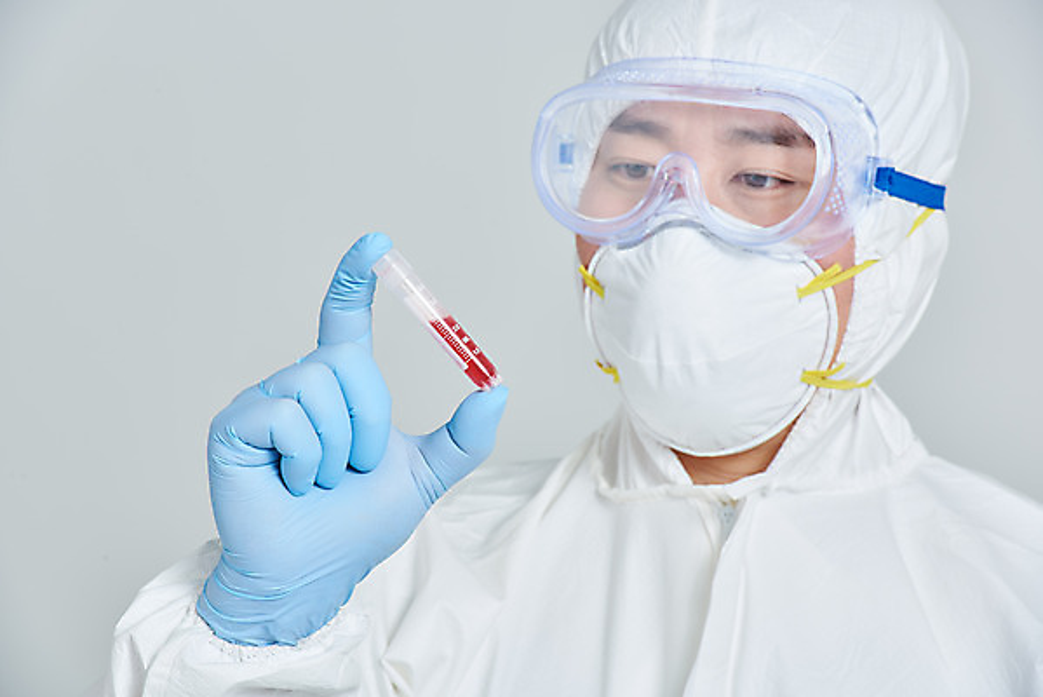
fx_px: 5652
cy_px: 348
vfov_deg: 7.1
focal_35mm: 195
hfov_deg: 10.5
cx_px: 522
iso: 100
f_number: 14
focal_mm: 195
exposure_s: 1/125
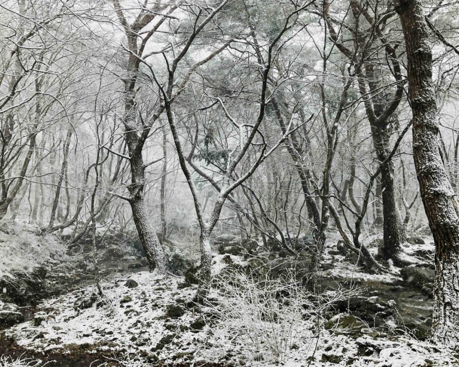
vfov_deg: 45.8
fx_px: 435
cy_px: 188
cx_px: 233
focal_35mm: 32
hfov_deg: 55.7
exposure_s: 1/121
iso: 64
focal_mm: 3.99
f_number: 1.8
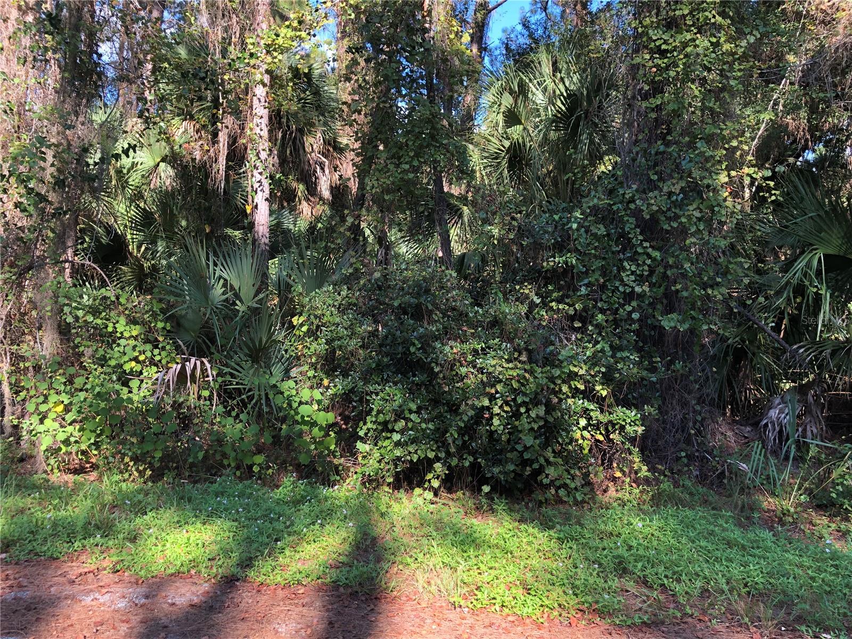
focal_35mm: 28
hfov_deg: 63.4
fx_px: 689
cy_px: 320
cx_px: 426
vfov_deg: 49.7
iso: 20
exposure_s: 1/123
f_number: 1.8
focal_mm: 3.99
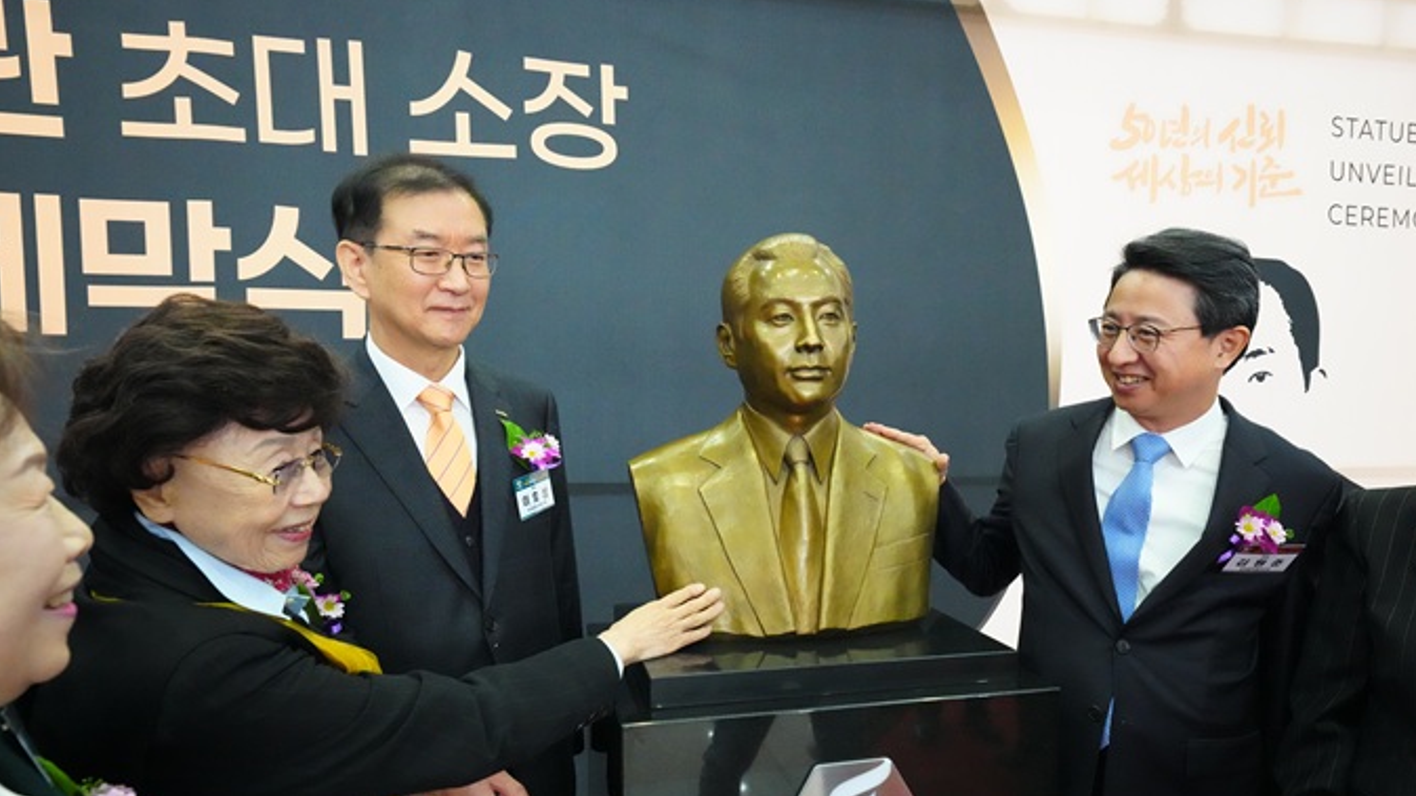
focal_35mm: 25
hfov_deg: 74.0
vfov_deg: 45.7
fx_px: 939
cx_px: 731
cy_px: 475
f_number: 5.6
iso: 16000
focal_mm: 23
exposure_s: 1/125
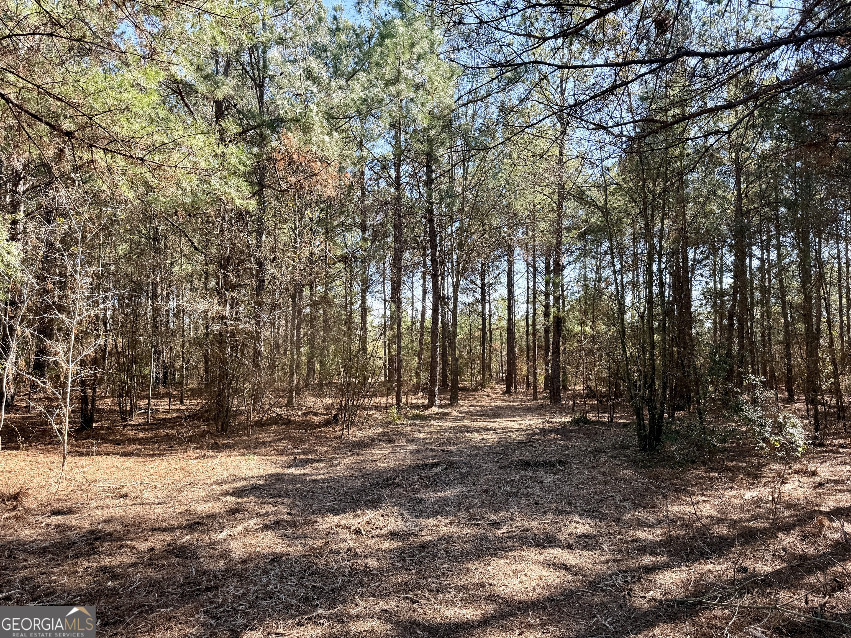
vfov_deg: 56.8
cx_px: 426
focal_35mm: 24
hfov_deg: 71.6
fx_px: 590
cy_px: 319
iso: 100
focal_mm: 6.76
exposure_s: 1/660
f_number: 1.78
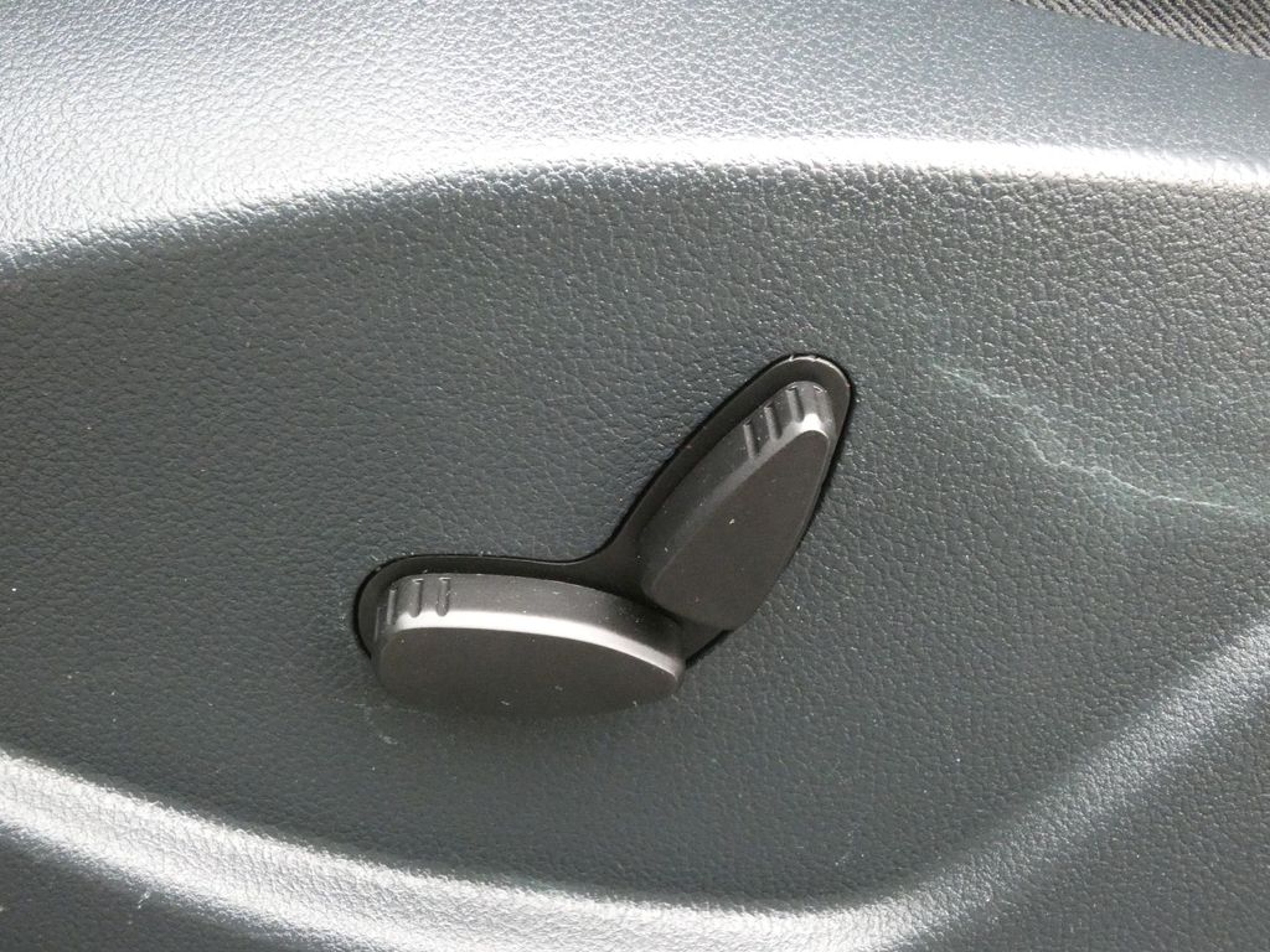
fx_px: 1394
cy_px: 476
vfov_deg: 37.7
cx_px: 635
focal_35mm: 38
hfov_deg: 49.0
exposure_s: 1/60
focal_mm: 6.8
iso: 1600
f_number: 5.6
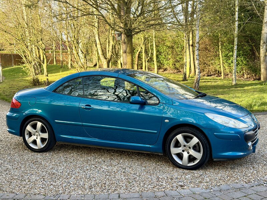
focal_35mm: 48
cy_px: 100
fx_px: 370
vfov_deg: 30.3
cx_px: 134
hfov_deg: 39.7
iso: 64
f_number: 1.78
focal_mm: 6.76
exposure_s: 1/472
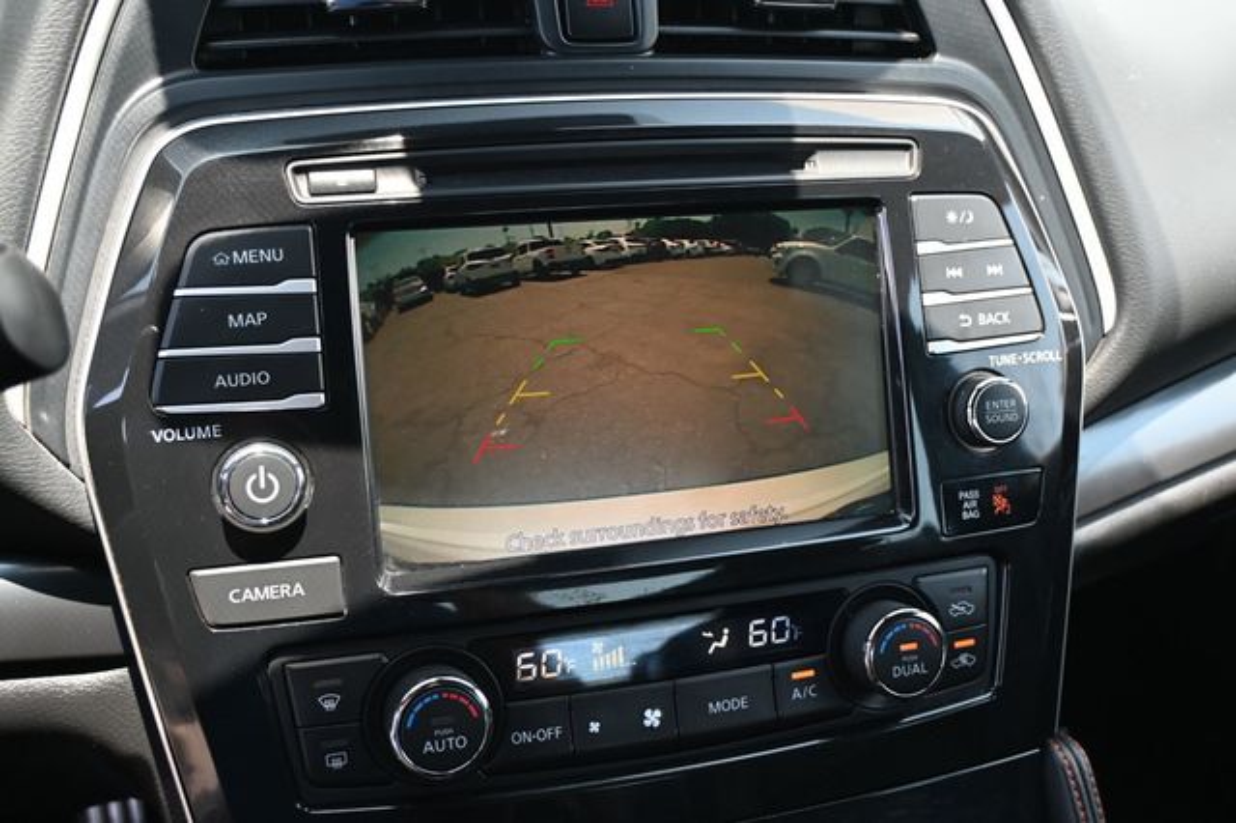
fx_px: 1235
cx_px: 618
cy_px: 412
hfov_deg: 53.2
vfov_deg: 36.8
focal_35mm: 36
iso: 560
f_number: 4.2
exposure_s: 1/125
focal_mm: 24
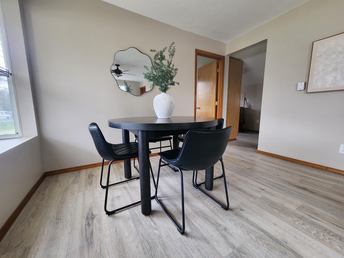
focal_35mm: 13
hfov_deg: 106.2
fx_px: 129
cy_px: 129
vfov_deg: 89.9
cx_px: 172
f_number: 2.2
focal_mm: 2.2
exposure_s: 1/60
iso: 250
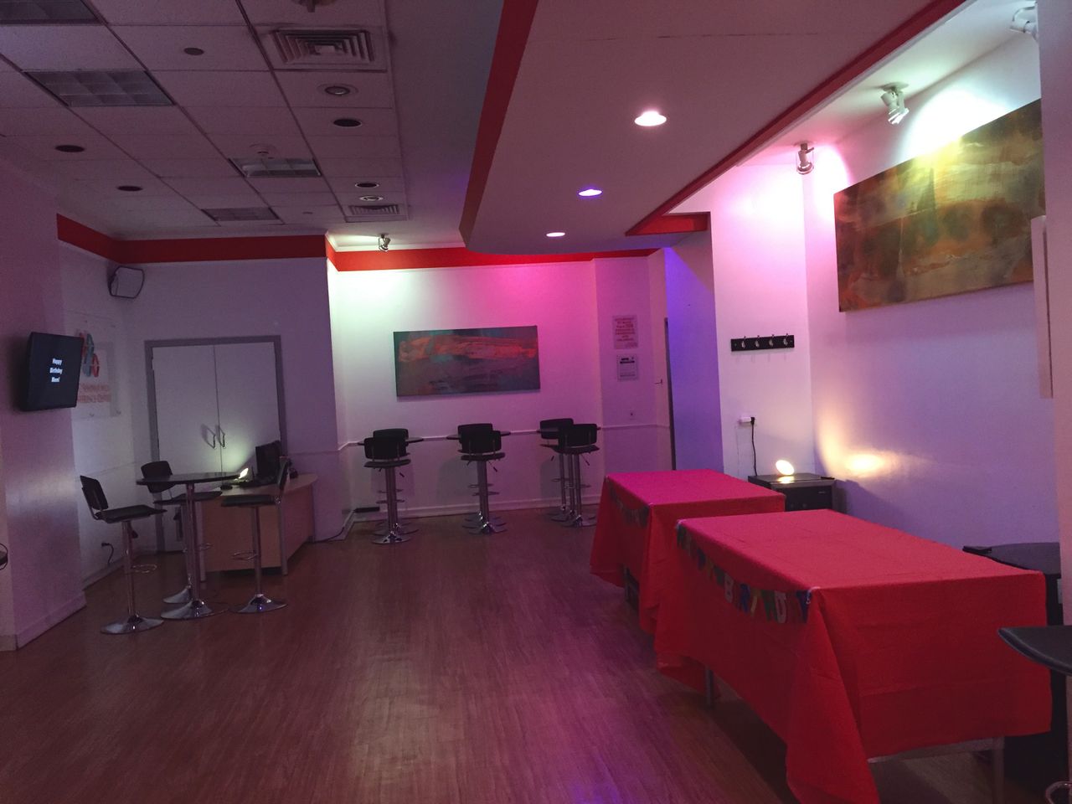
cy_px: 402
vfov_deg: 48.2
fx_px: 898
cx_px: 536
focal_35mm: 29
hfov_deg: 61.7
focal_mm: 4.15
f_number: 2.2
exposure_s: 1/30
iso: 250
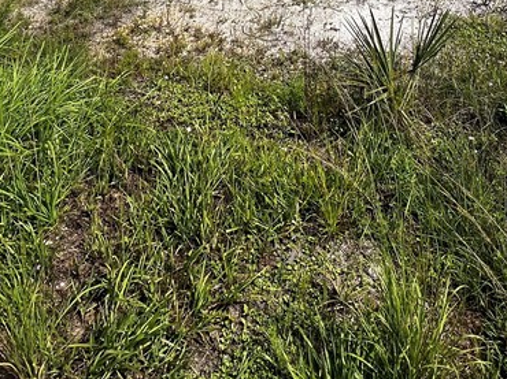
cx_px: 271
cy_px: -131
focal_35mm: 36
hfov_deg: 51.3
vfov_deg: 30.1
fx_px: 527
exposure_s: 1/1946
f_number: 1.8
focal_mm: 1.57
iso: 32
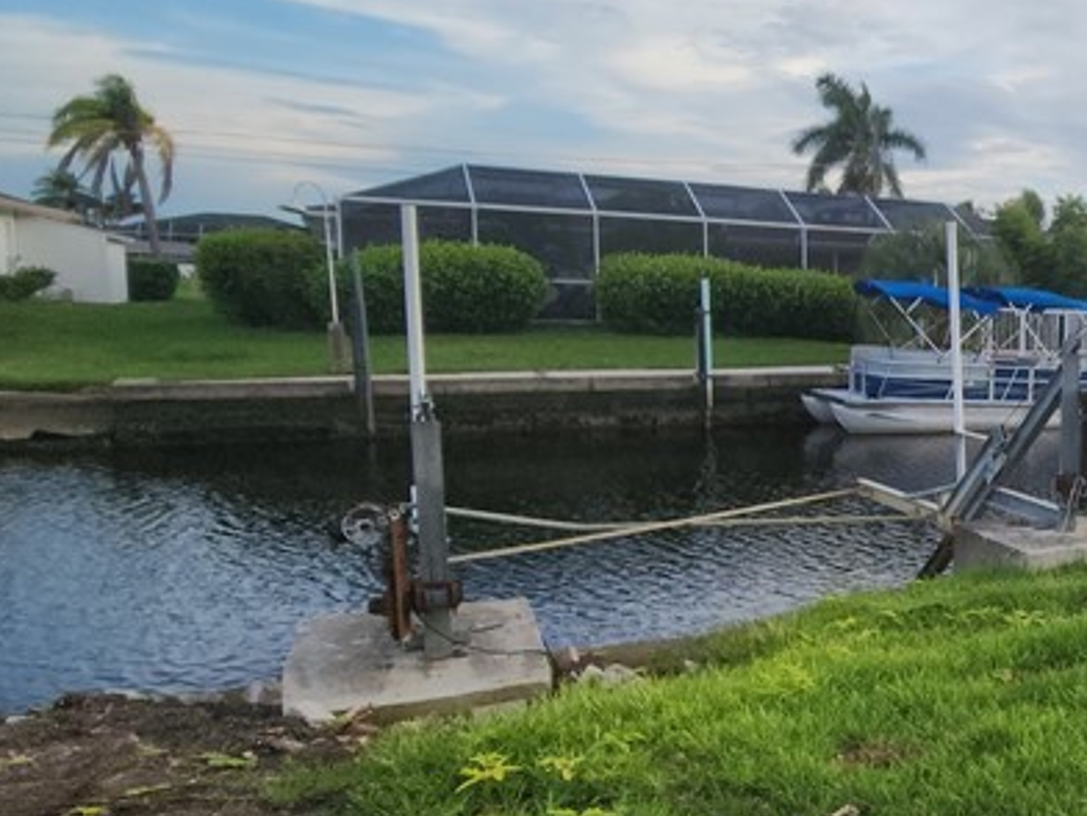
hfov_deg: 41.5
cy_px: 447
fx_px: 1068
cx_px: 1226
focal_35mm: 34
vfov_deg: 41.7
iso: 50
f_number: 2.2
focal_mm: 2.2
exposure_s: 1/574
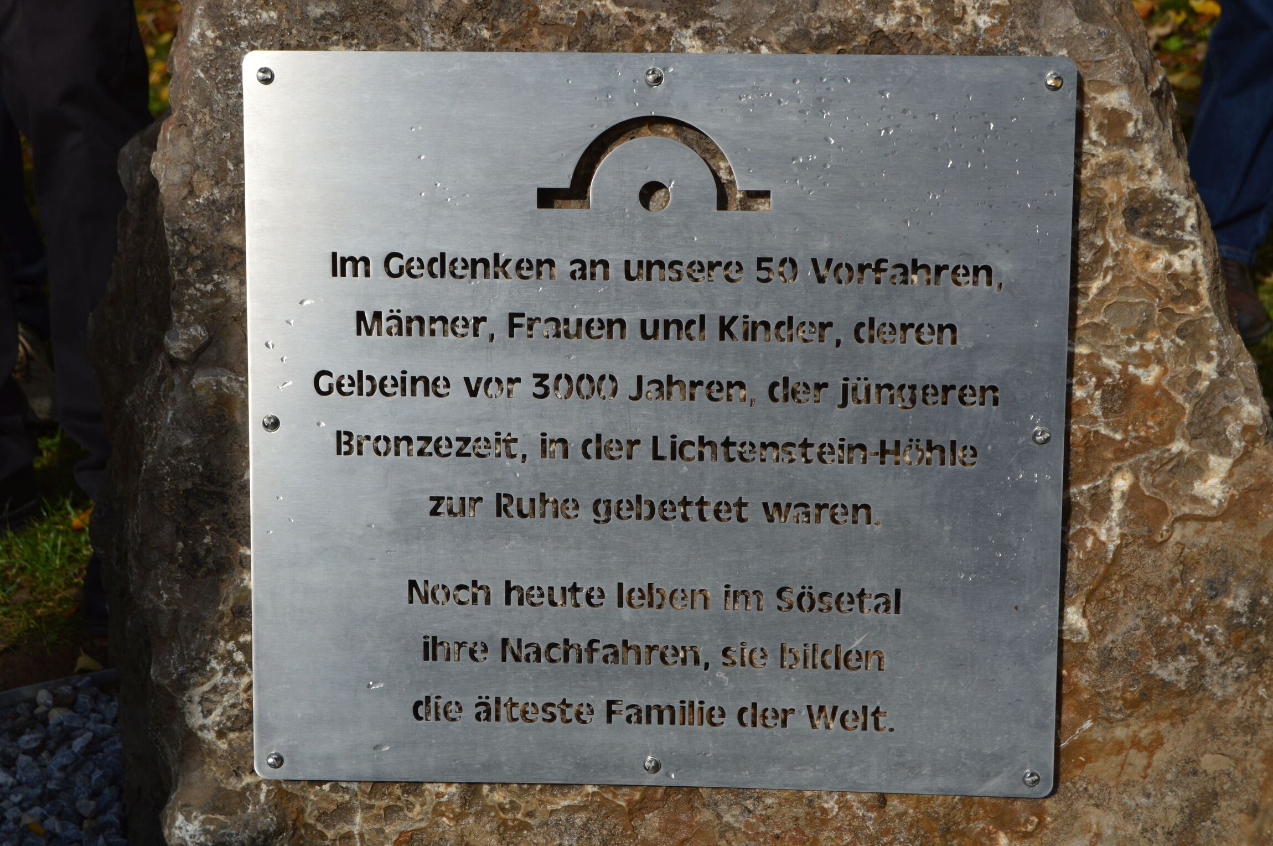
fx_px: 2438
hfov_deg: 29.3
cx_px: 636
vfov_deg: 19.7
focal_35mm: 69
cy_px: 423
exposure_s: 1/250
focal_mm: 46
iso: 100
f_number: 8
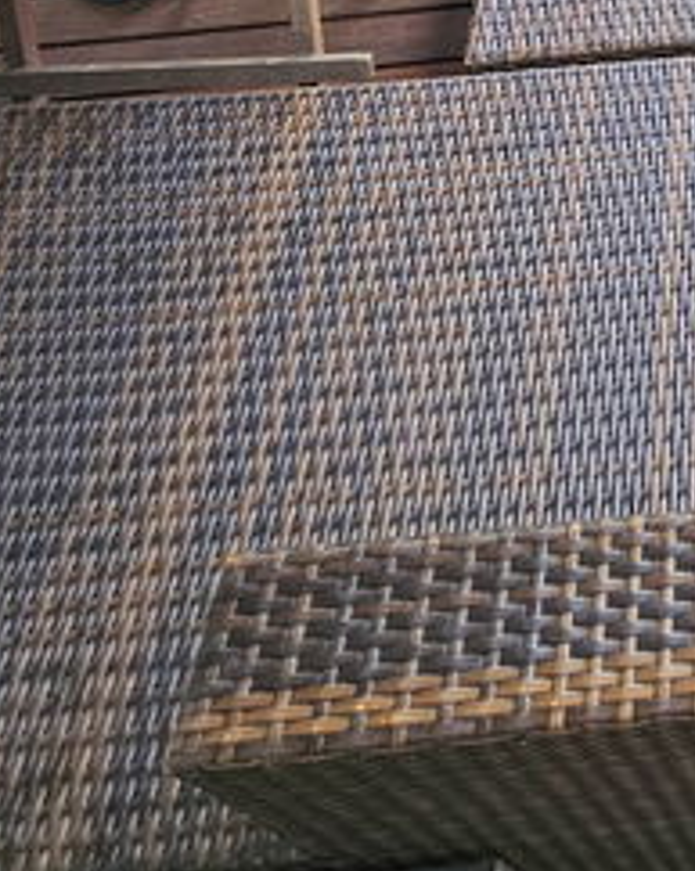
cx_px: 915
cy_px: -216
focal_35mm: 42
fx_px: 1082
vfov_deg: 33.9
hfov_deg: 28.7
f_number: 2.2
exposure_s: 1/190
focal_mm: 2.2
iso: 160
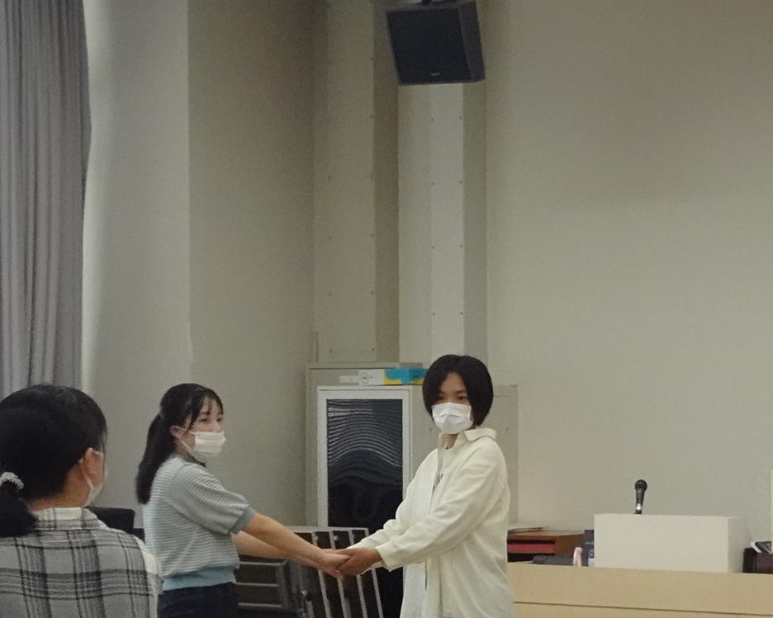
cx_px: 549
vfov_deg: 10.5
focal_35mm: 146
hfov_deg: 13.2
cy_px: 573
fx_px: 3341
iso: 1000
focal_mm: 8.6
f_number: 4.5
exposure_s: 1/250
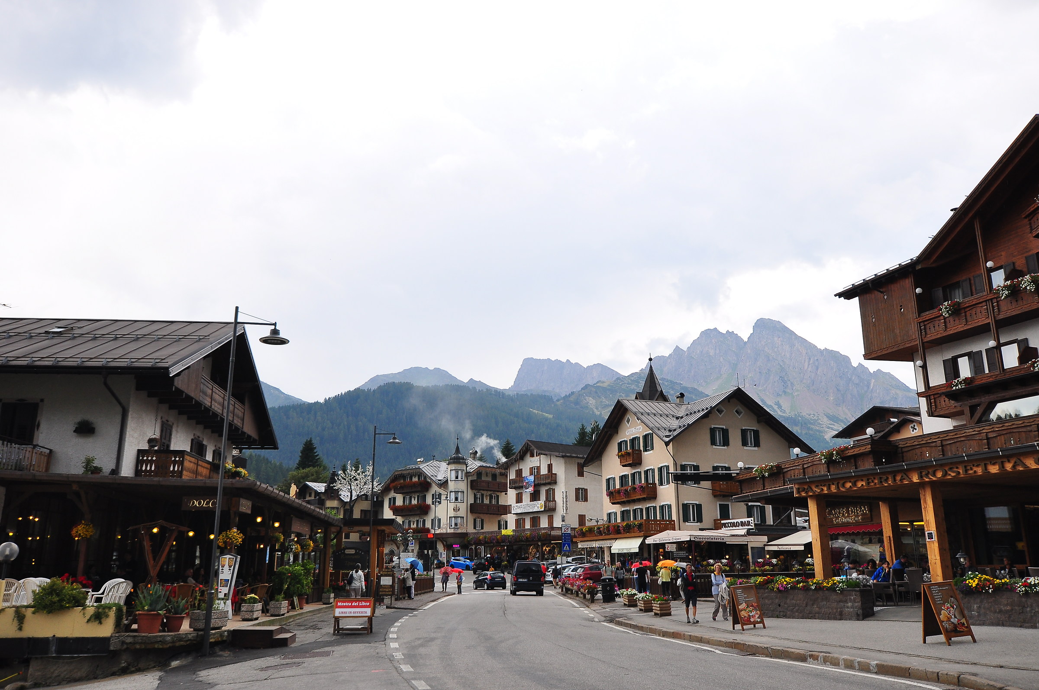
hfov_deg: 62.0
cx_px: 520
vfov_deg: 43.5
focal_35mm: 30
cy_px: 345
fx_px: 865
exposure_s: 1/250
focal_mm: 20
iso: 320
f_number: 7.1
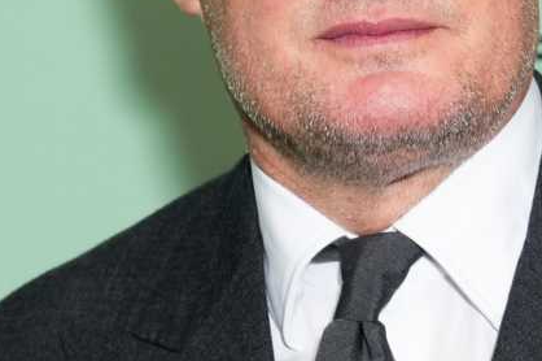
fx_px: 2542
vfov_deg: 8.0
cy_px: -46
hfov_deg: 12.1
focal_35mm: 169
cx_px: 388
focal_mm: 63
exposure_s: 1/200
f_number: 5.6
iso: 800
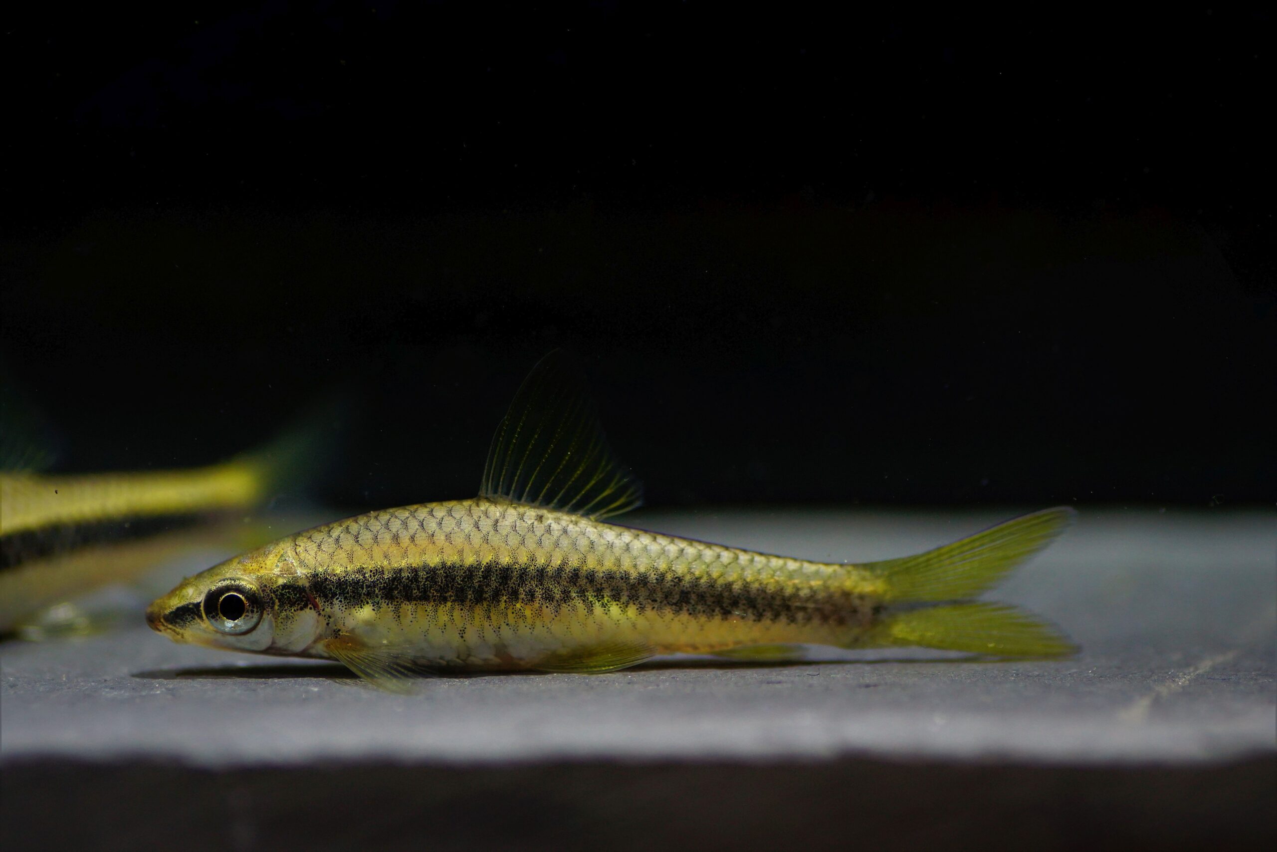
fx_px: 4789
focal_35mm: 135
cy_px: 426
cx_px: 638
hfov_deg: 15.2
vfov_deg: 10.2
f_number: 2.8
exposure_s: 1/1000
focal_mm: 90
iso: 500
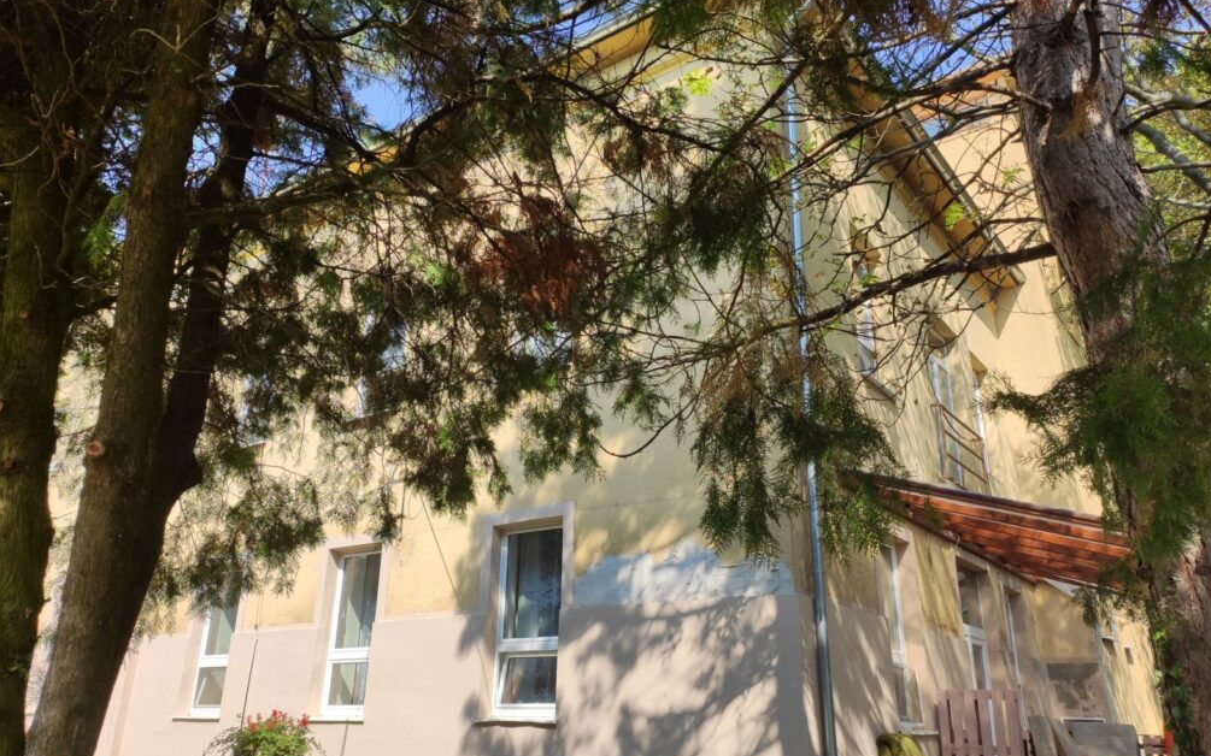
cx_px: 596
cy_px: 389
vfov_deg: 46.0
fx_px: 891
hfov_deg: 68.4
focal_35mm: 27
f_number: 1.79
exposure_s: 1/1475
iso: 112
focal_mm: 4.74
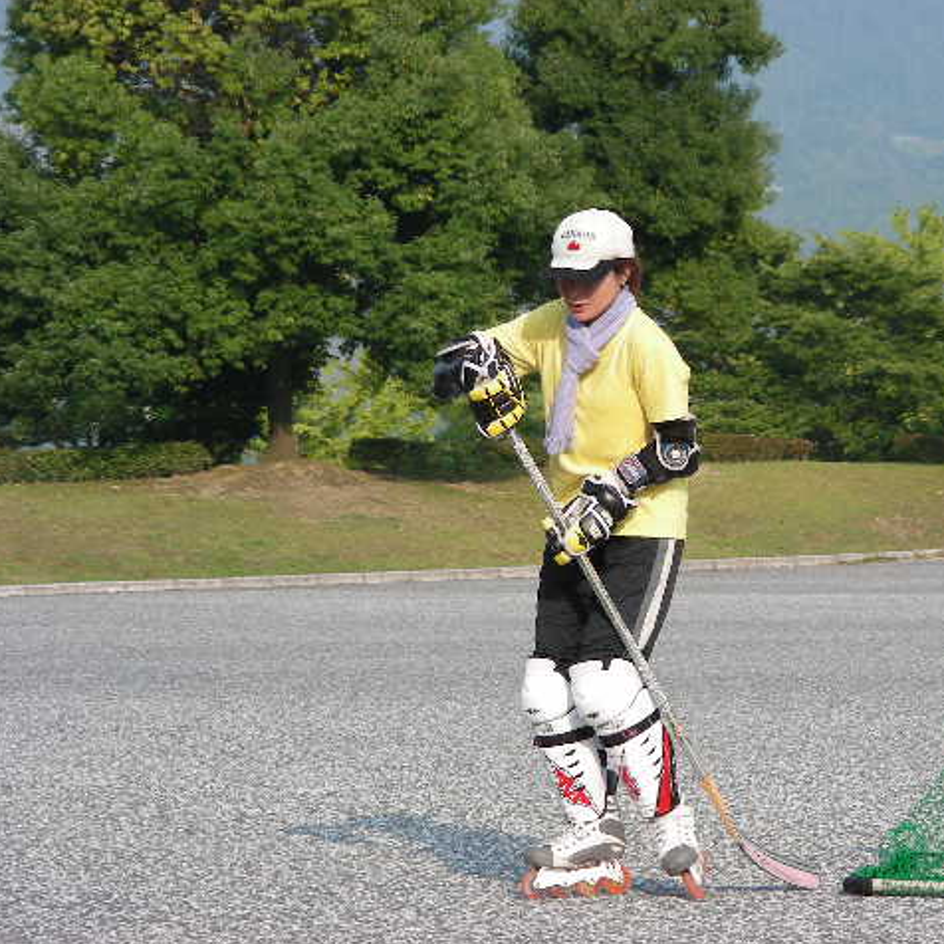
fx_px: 5430
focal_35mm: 176
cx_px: 625
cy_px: 470
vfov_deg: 9.9
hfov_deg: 9.9
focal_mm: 24.7
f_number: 4
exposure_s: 1/275
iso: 50
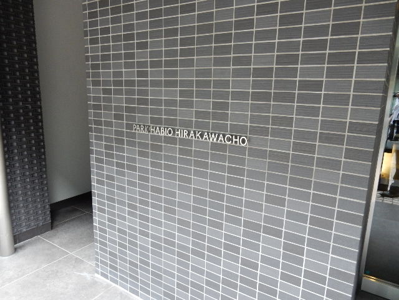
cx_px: 200
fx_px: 288
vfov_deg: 54.9
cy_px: 150
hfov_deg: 69.4
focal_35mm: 25
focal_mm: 4.5
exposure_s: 1/25
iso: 400
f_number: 3.7
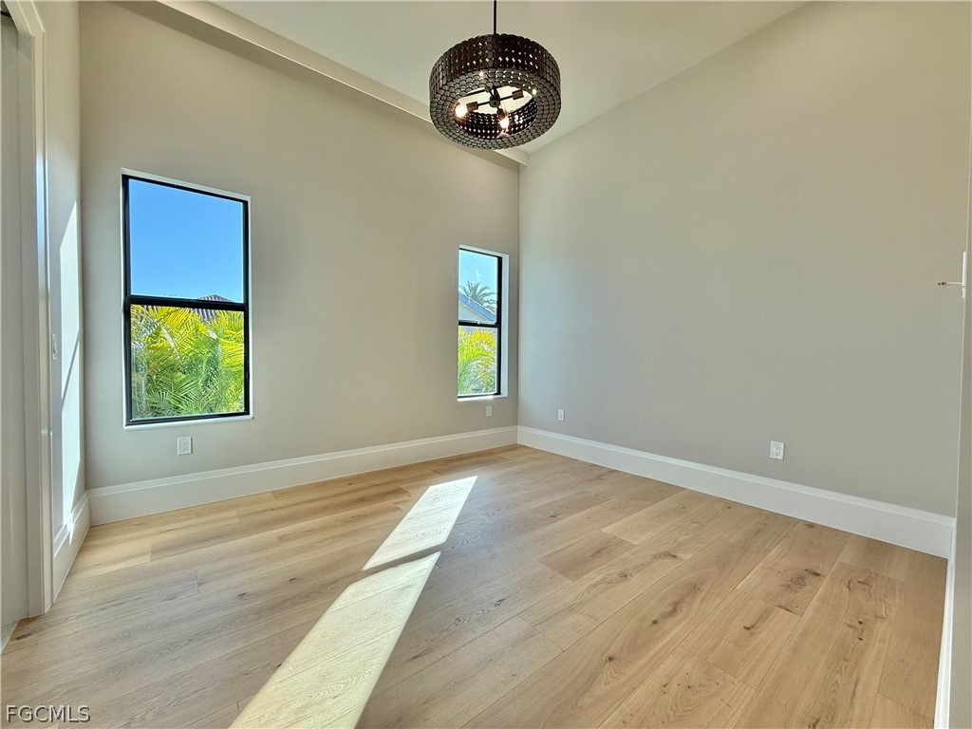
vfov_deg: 85.7
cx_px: 486
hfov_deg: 102.1
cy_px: 364
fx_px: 393
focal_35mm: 14
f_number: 2.2
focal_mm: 2.22
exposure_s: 1/268
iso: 64
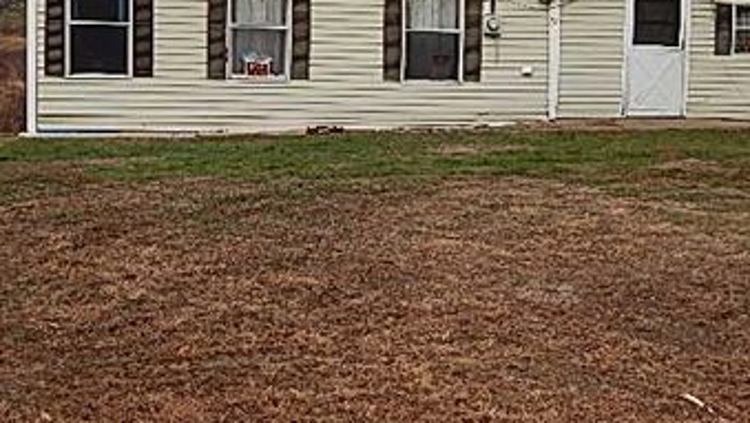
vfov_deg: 19.6
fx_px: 1214
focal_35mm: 61
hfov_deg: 34.3
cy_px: 99
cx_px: 425
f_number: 3.4
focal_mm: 6.8
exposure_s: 1/640
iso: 125
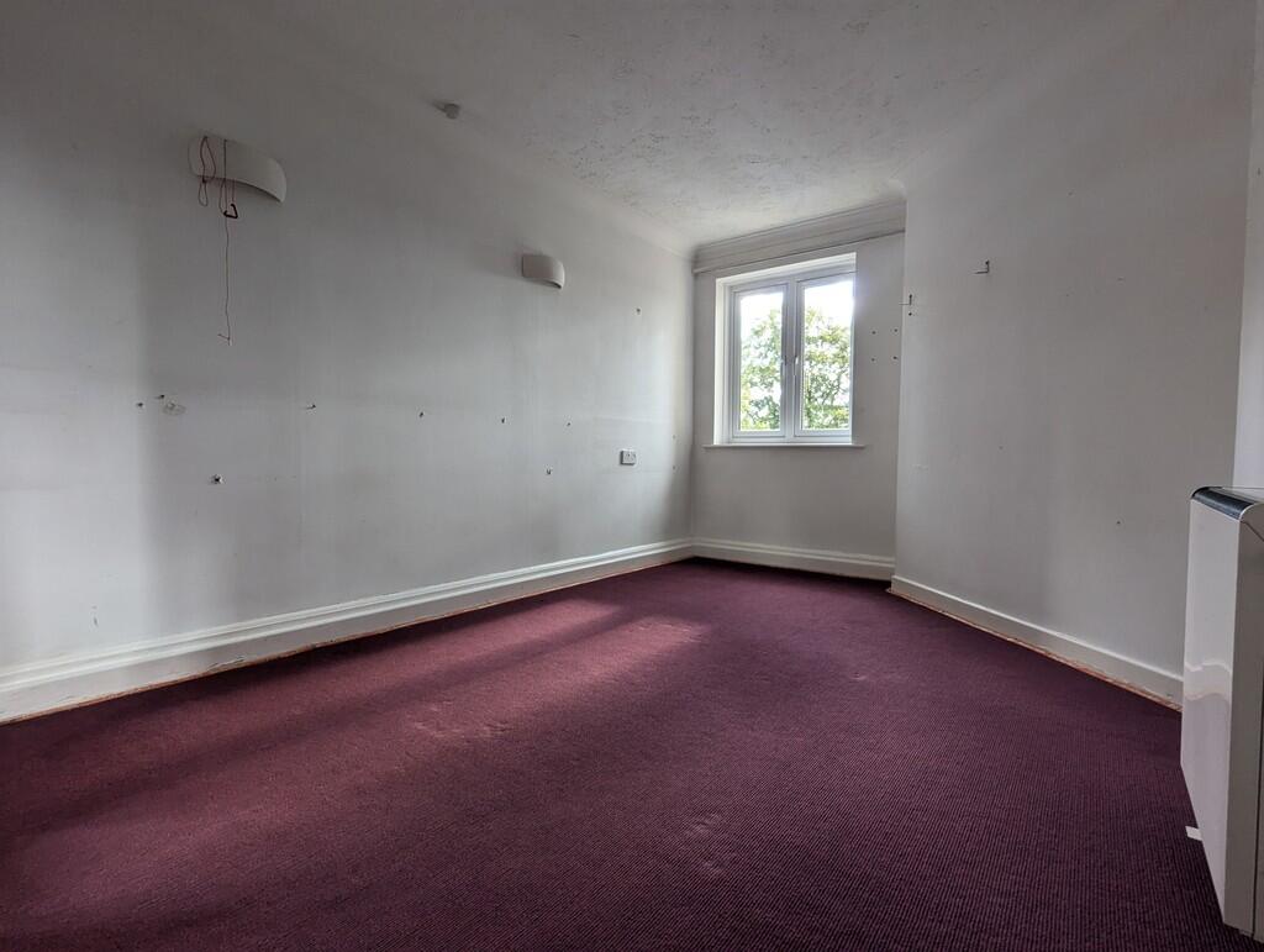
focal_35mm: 16
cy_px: 476
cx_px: 632
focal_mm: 2.35
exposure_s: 1/90.3
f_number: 2.2
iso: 82
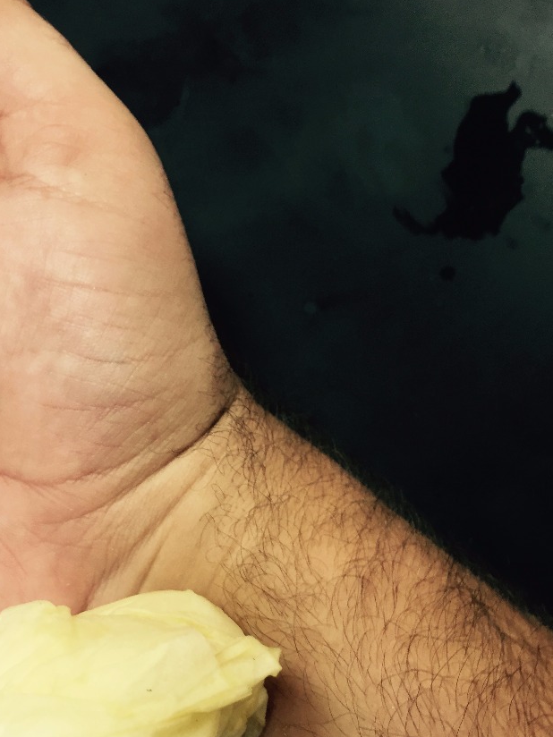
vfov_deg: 48.6
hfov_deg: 37.5
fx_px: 809
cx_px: 214
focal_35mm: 38
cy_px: 450
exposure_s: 1/30
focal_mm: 4.15
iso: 40
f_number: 2.2
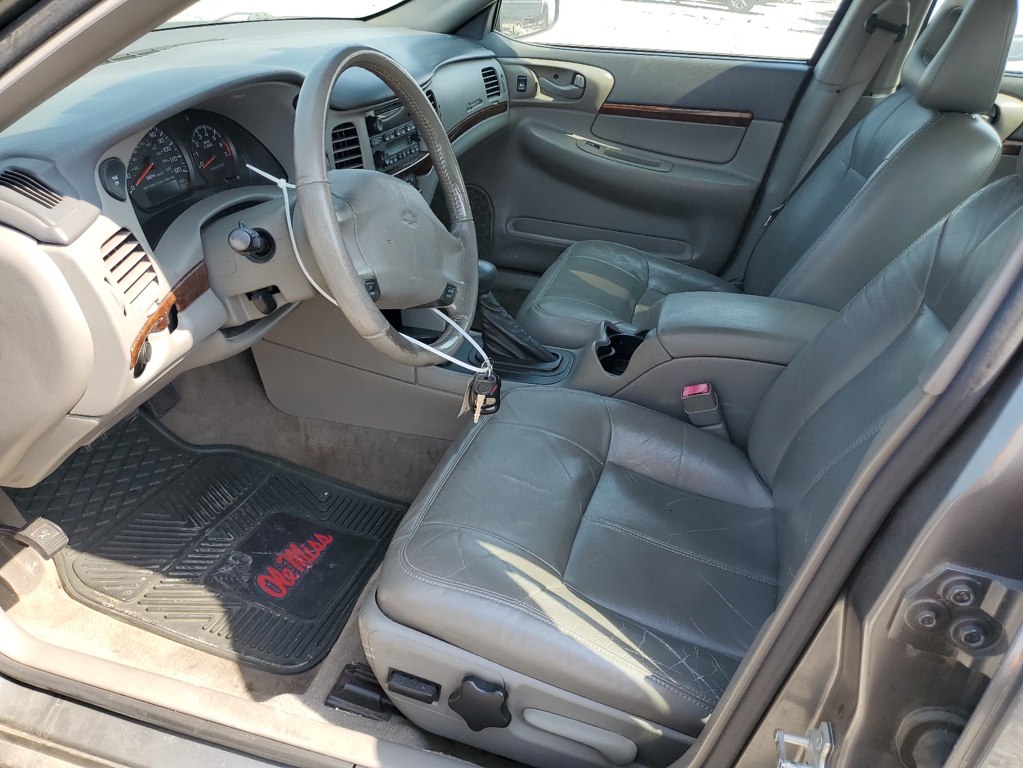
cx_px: 512
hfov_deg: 67.3
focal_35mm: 26
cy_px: 384
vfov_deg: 53.1
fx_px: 768
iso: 50
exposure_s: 1/500
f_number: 1.5
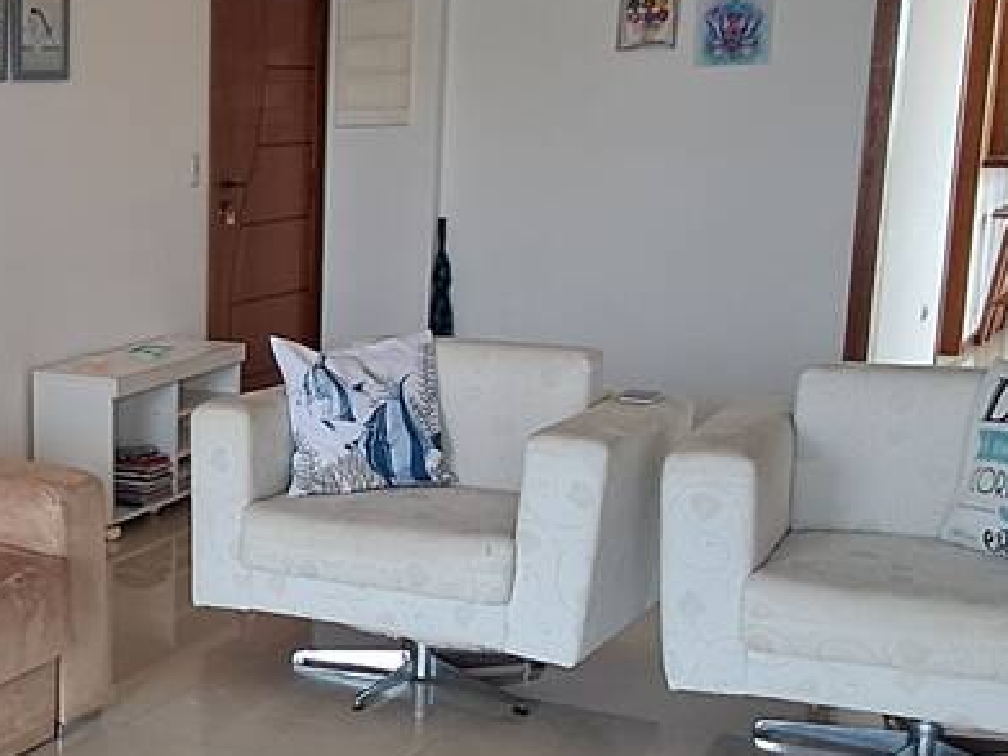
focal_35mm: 59
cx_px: -98
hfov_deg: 29.5
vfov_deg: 24.7
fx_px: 1718
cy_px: 488
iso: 80
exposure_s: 1/40
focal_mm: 1.64
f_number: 2.2
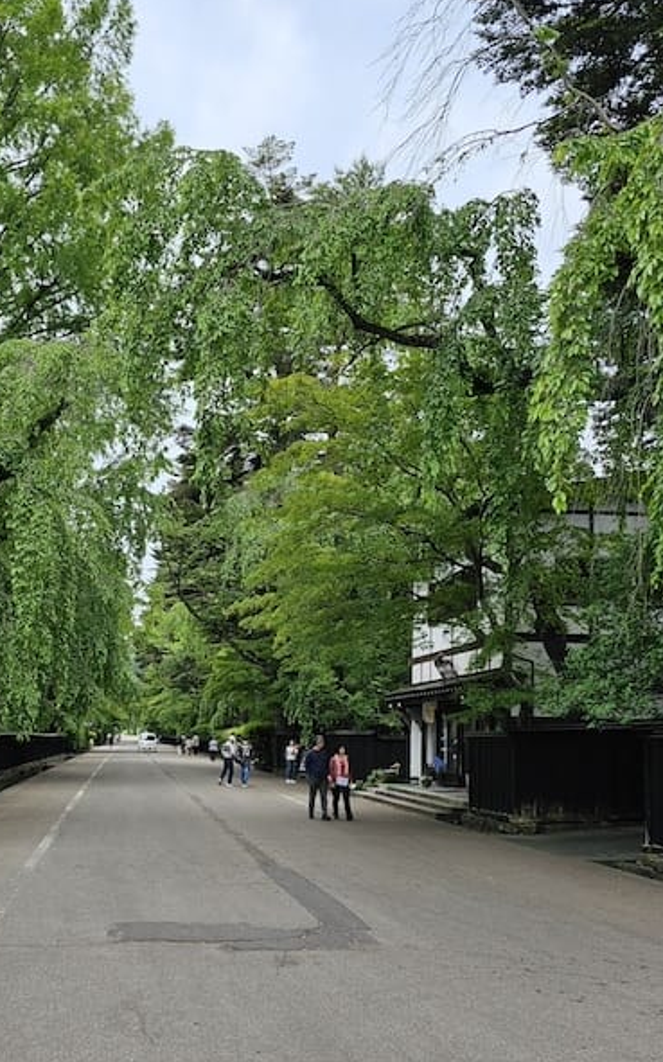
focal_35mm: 33
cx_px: 198
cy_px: 677
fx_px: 955
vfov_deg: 57.3
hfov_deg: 37.7
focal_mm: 6.3
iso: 16
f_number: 1.7
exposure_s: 1/522
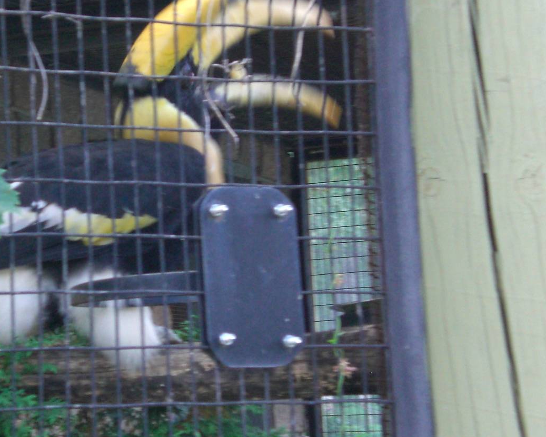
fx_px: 2117
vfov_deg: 11.8
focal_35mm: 131
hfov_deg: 14.6
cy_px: 204
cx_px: 136
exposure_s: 1/80
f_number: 5
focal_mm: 14.49
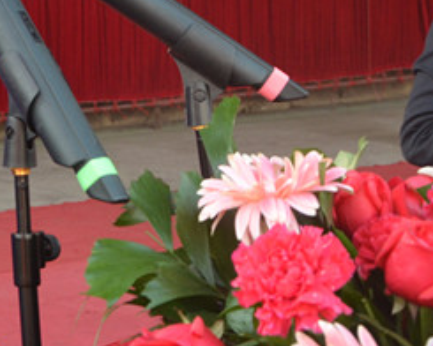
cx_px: -148
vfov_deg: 12.7
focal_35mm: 119
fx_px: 1525
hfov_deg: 15.3
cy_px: -47
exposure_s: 1/160
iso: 640
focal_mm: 26
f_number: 6.3
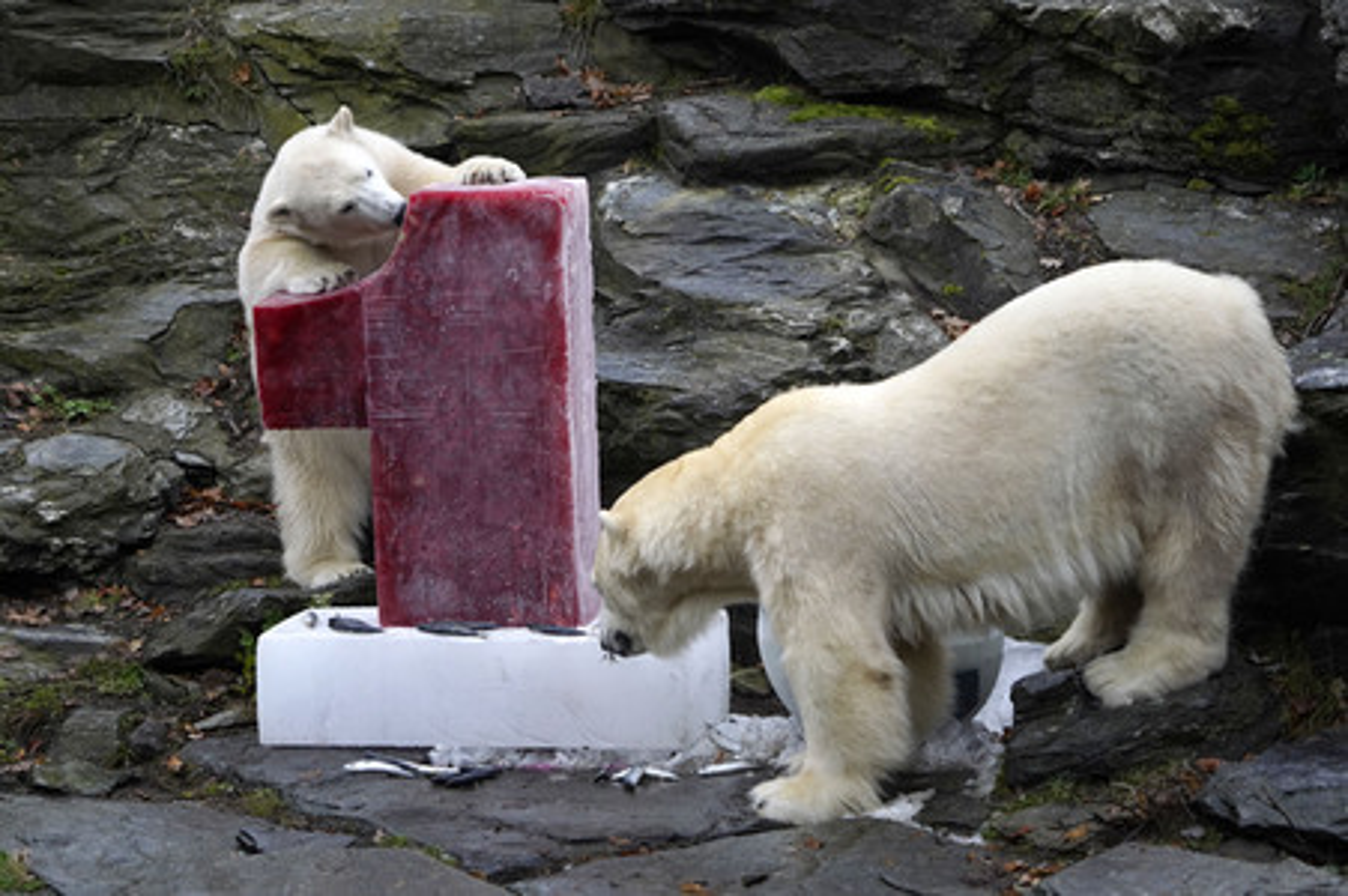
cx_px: 674
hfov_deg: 10.3
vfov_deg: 6.9
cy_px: 448
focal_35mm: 200
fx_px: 7483
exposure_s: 1/800
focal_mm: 200
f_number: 5.6
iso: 1600
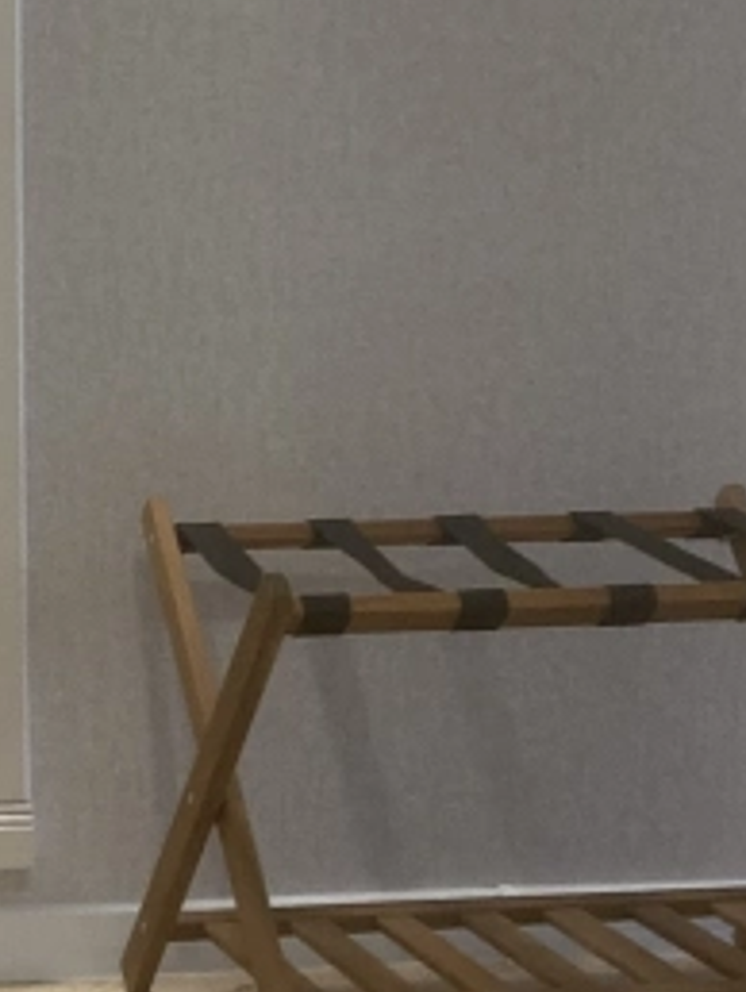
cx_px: -458
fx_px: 3356
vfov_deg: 16.6
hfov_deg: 12.0
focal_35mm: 117
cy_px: 108
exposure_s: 1/50
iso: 100
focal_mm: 3.99
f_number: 1.8
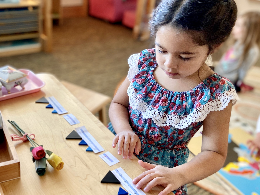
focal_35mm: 39
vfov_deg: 36.8
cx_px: 86
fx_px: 293
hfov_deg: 47.1
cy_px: 111
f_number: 1.8
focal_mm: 4.25
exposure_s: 1/60
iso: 80
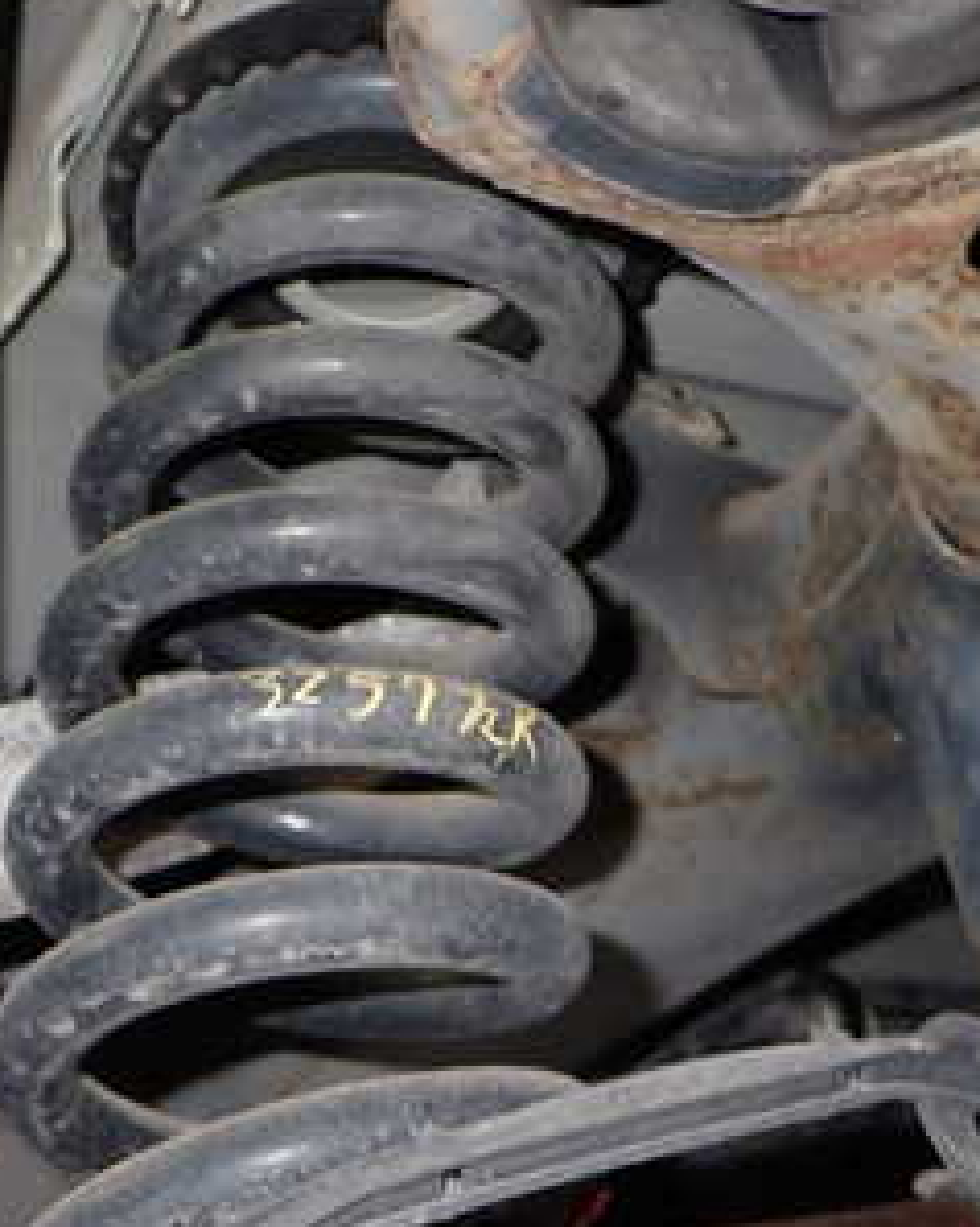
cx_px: 284
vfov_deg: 31.9
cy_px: 515
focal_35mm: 59
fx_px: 2141
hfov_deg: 25.6
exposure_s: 1/30
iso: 200
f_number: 2.3
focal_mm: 5.4
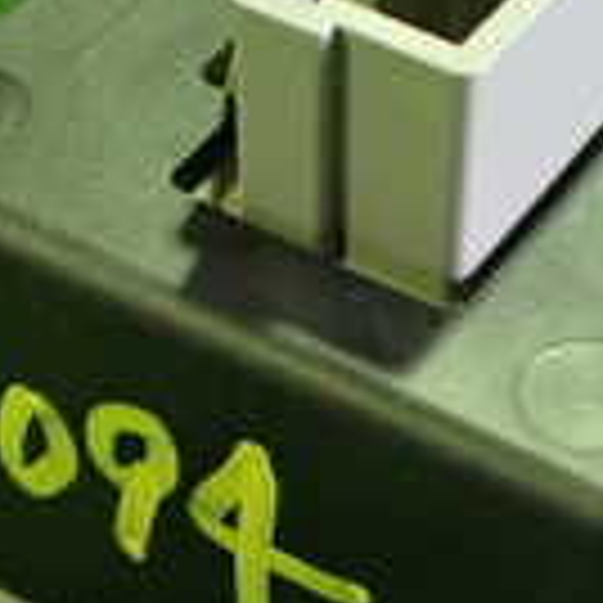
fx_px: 2345
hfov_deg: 14.6
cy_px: 522
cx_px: 374
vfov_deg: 14.5
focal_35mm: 119
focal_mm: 5.4
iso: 800
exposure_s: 1/40
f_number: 2.3
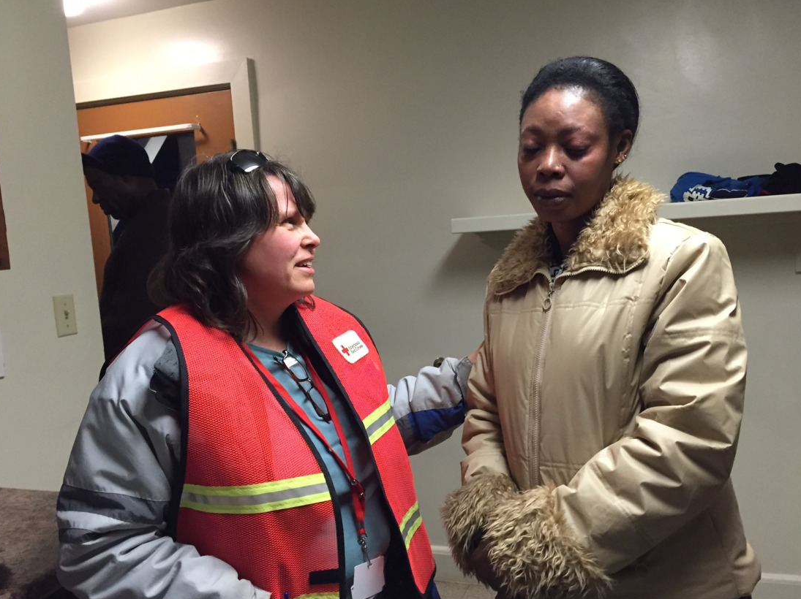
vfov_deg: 45.4
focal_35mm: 31
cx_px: 418
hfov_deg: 58.4
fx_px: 717
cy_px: 318
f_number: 2.2
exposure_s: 1/30
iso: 200
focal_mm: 4.15
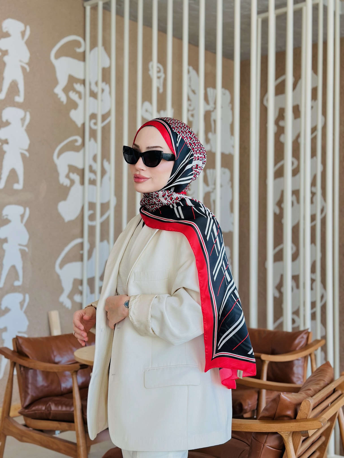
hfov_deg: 30.3
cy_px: 229
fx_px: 636
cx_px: 172
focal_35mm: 48
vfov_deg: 39.7
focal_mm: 6.86
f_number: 1.78
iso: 64
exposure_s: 1/161
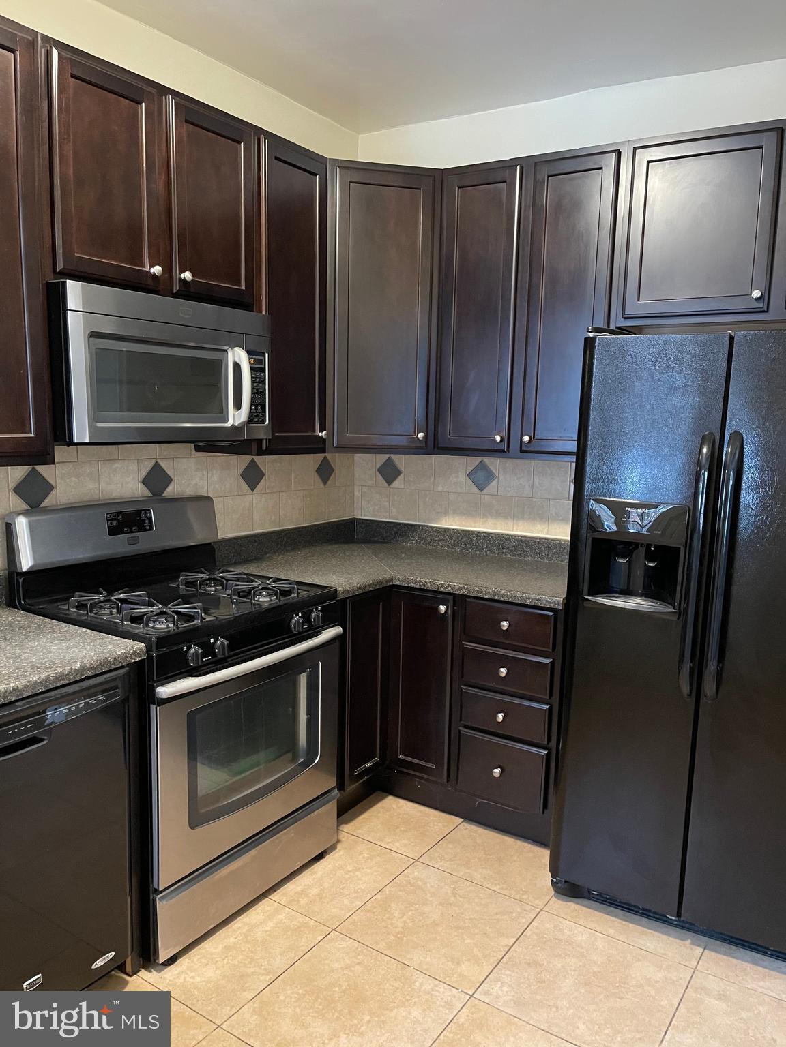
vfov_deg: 67.3
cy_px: 524
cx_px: 393
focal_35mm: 26
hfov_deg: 53.1
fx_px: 787
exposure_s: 1/30
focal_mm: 5.1
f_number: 1.6
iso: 640
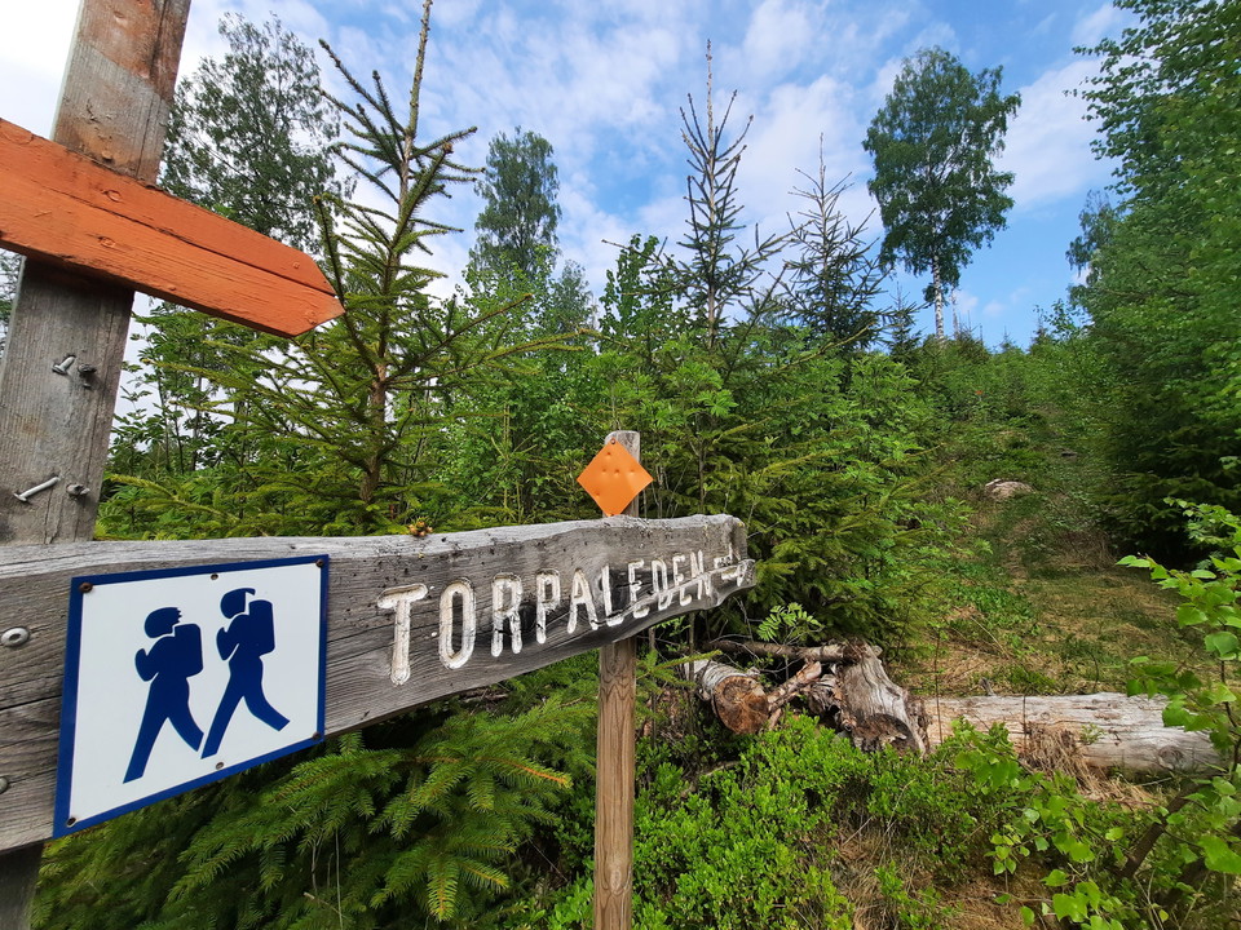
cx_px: 620
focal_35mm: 13
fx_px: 466
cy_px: 465
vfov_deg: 89.9
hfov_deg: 106.2
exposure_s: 1/822
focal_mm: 1.74
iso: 40
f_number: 2.2
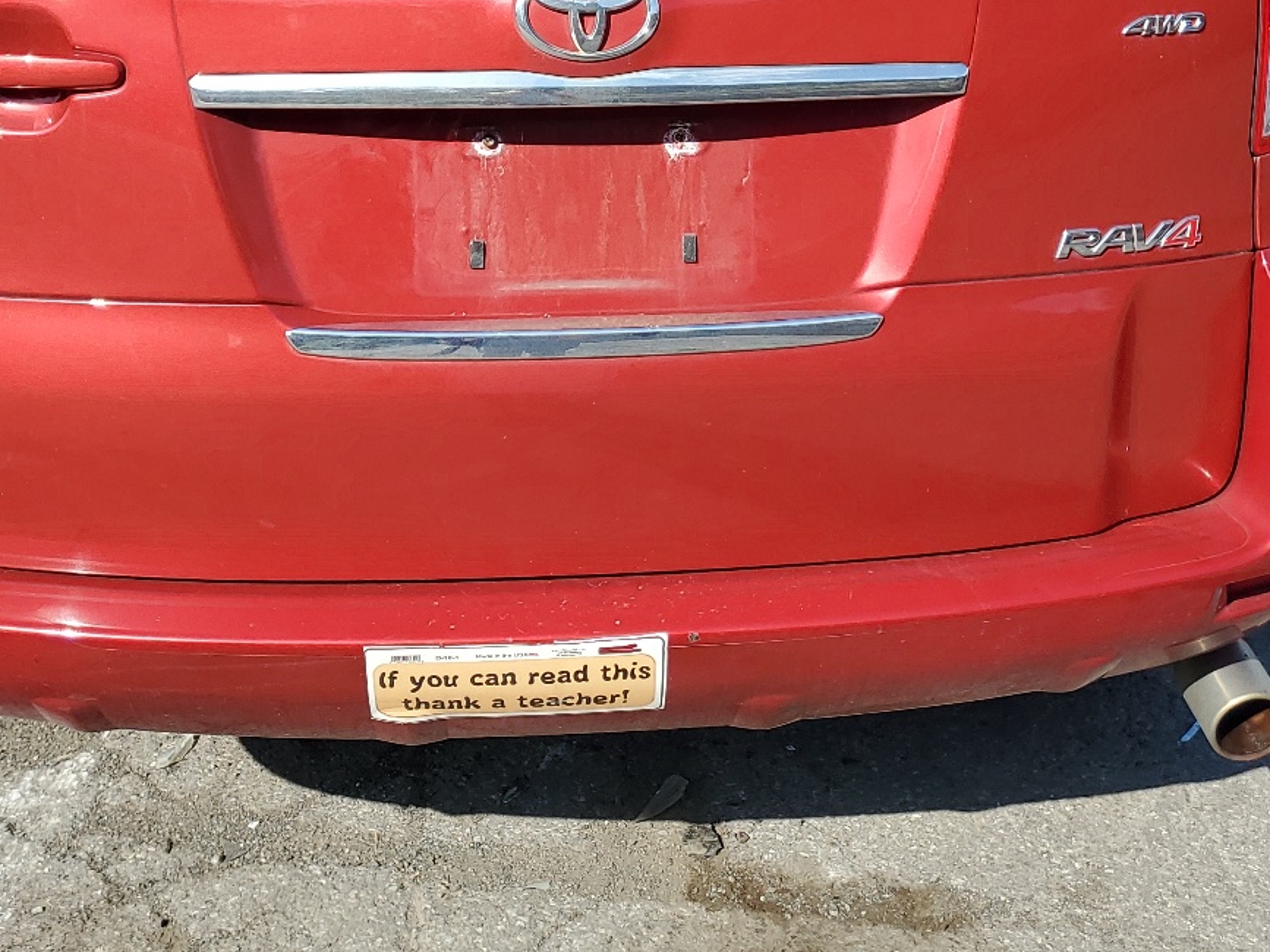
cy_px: 82
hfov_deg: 39.6
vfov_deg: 29.0
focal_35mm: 48
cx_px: 560
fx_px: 1761
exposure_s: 1/2000
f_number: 1.5
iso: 50
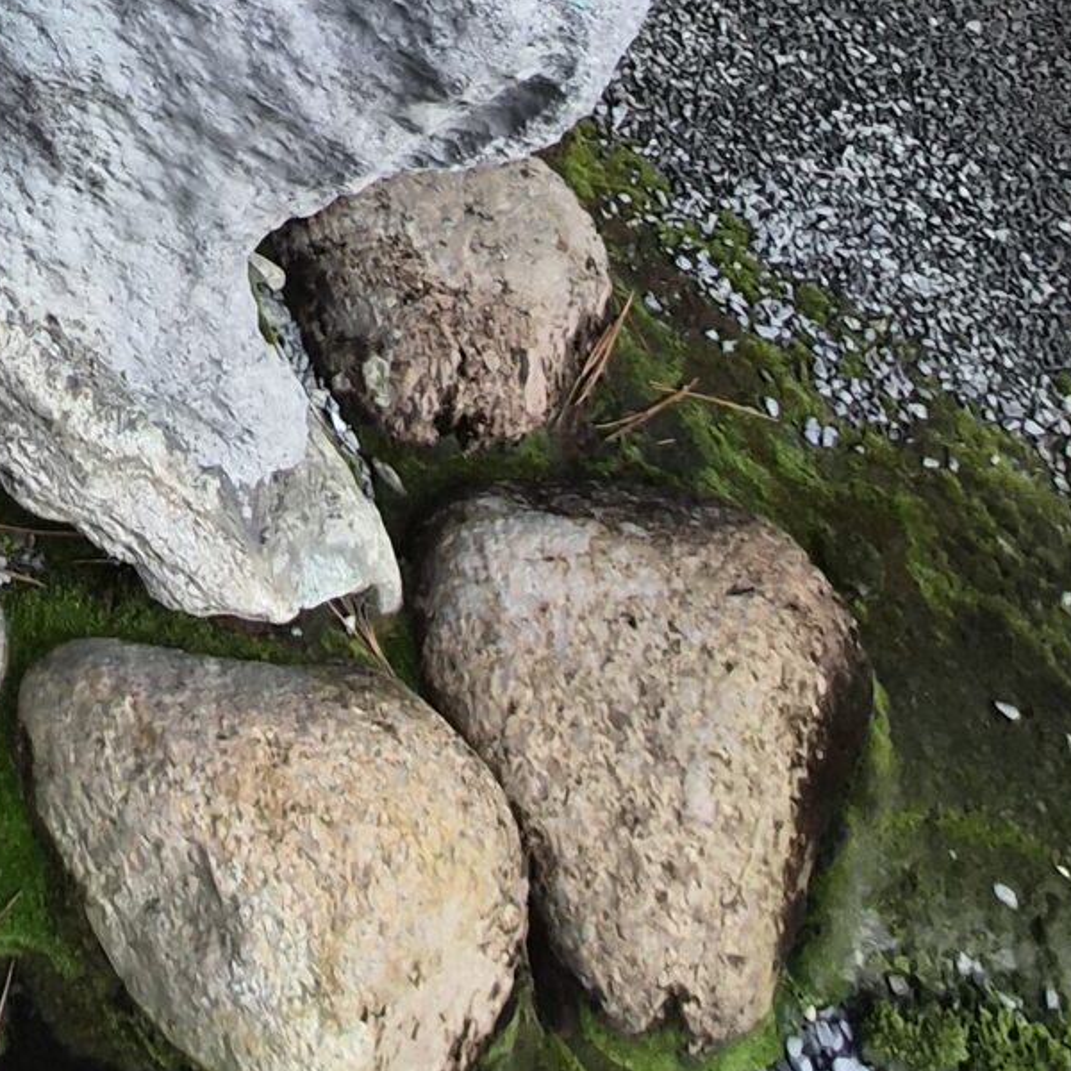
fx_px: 1715
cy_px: -723
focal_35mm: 49
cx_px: -366
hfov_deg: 27.9
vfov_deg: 23.4
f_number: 2.2
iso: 80
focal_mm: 1.7
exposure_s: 1/50
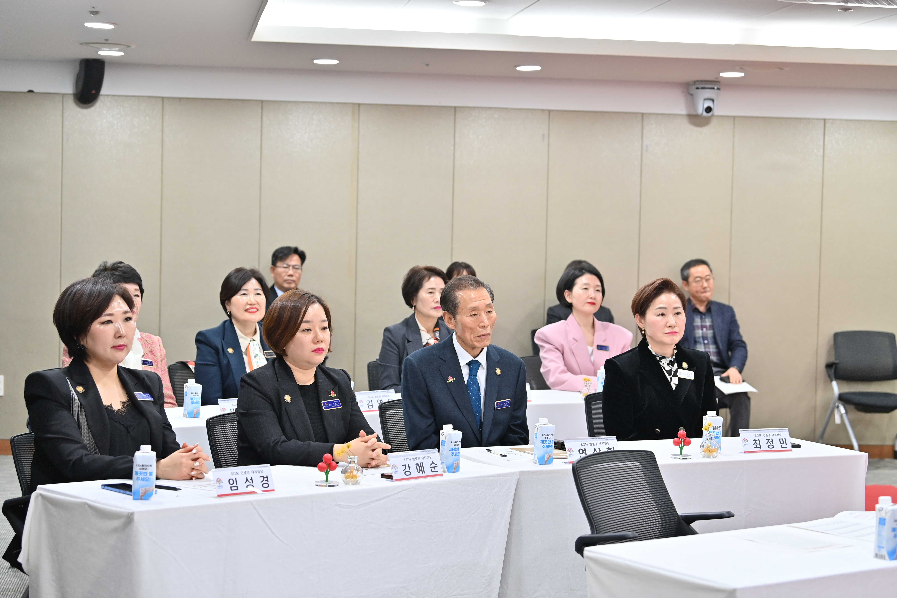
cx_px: 448
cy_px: 299
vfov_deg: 19.5
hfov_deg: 28.8
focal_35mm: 70
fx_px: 1744
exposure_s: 1/200
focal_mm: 70
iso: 1250
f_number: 4
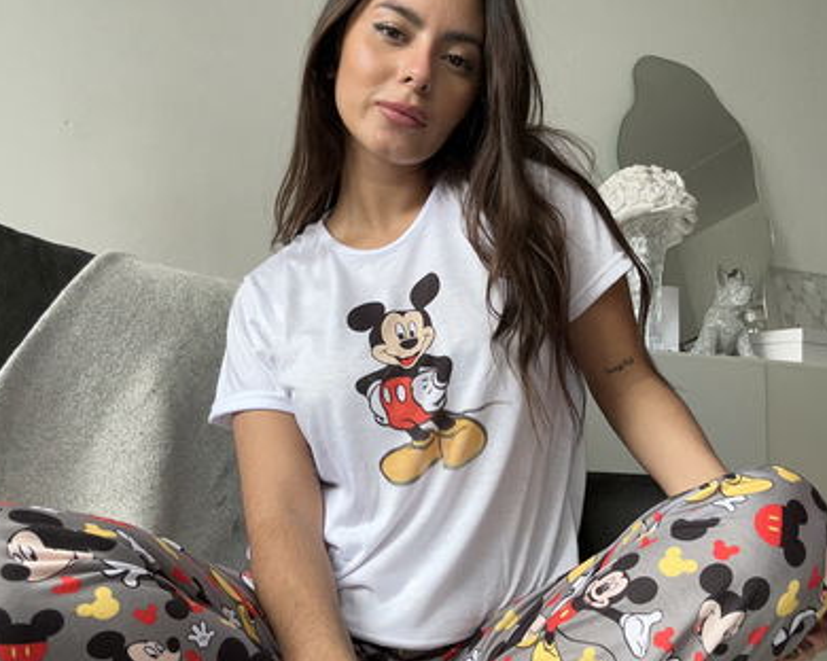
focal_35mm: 40
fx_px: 979
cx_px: 414
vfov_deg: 37.3
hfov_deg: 45.8
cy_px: 378
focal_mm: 2.69
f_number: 1.9
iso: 100
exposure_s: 1/60
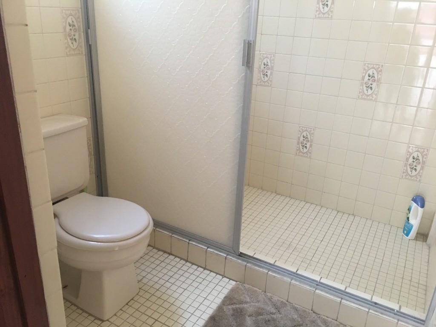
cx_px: 218
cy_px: 164
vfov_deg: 48.2
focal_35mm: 29
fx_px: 365
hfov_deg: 61.7
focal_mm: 4.15
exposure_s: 1/15
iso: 100
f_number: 2.2
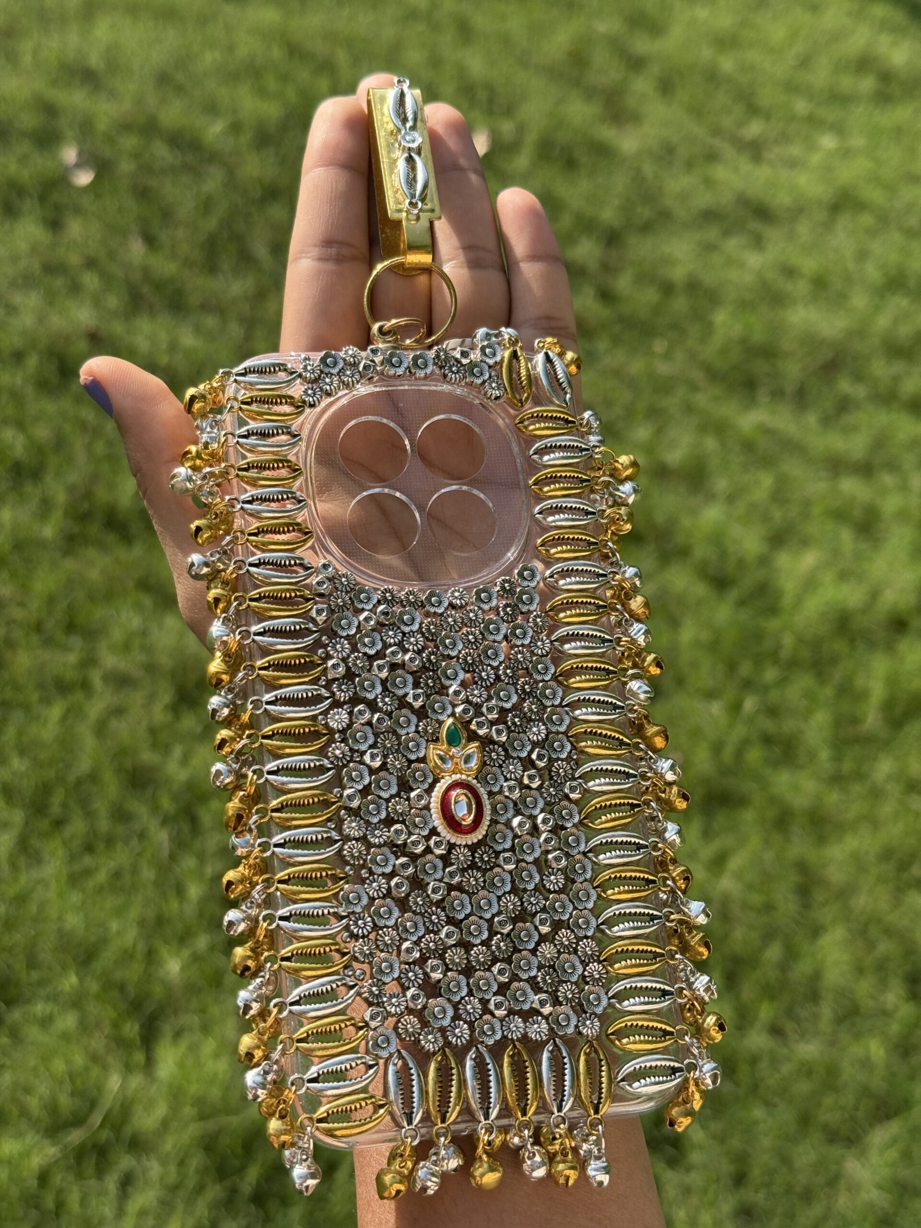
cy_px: 614
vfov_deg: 39.7
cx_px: 460
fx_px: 1703
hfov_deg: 30.3
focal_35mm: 48
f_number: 1.78
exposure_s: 1/2146
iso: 64
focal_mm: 6.76
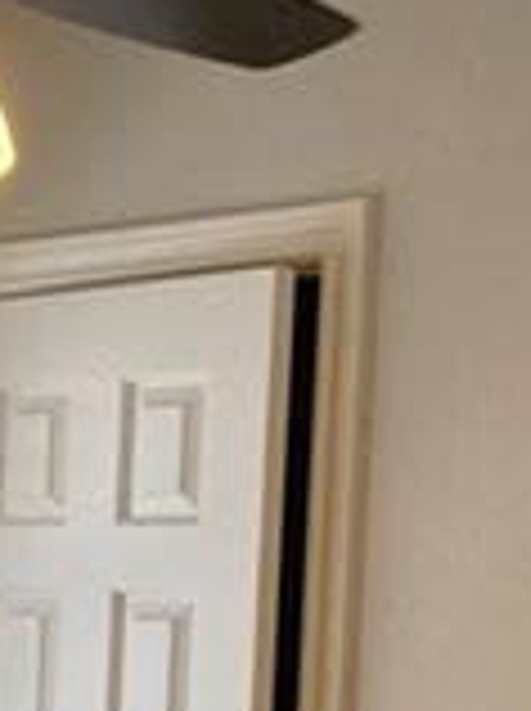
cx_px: -450
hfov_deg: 9.9
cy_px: 994
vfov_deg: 13.4
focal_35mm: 141
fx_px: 2892
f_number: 2.2
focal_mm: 4.15
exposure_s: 1/60
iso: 25
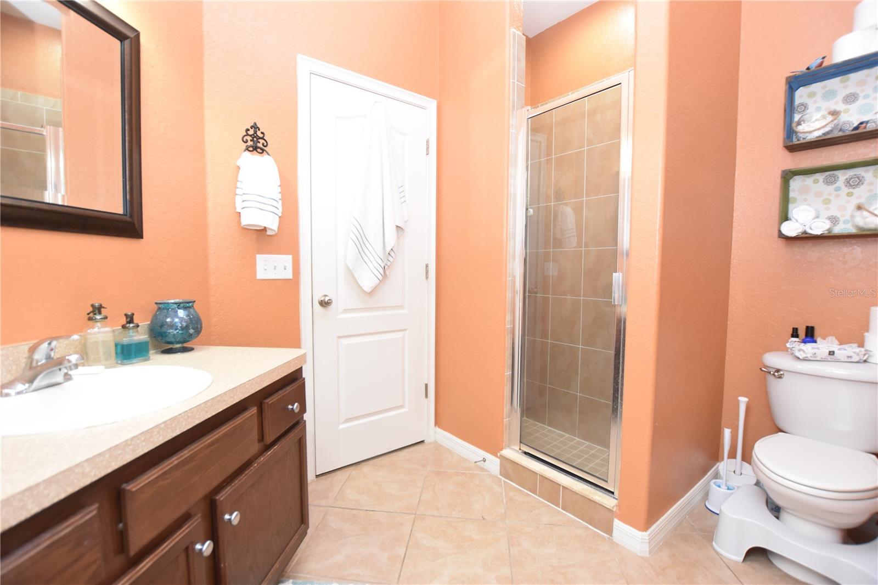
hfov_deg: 100.4
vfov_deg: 77.3
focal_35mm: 15
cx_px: 439
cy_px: 292
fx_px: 366
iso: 1000
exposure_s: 1/60
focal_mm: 10
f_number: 4
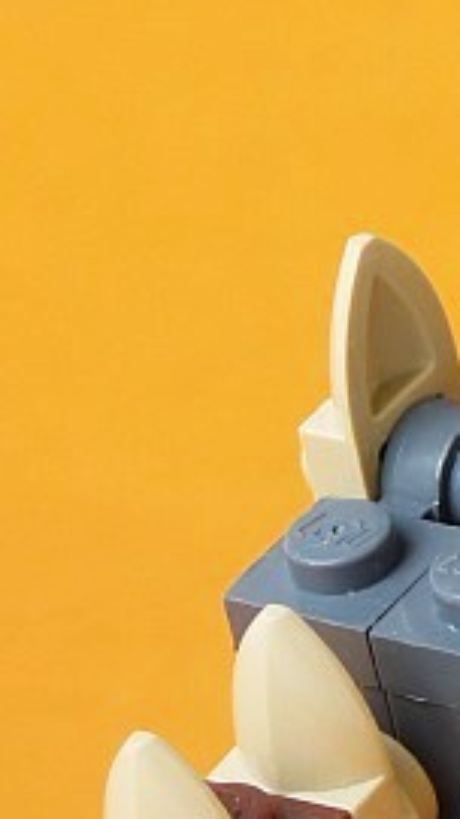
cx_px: 763
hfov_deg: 1.3
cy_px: 360
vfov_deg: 2.3
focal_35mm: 952
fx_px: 20689
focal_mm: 52.7
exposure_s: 1/200
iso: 100
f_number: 4
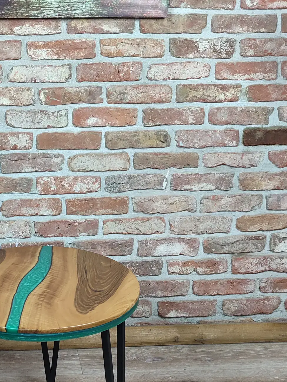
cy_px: 153
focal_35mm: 50
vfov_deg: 38.0
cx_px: 40
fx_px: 553
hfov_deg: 28.2
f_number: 1.89
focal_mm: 5.95
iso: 679
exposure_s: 1/60
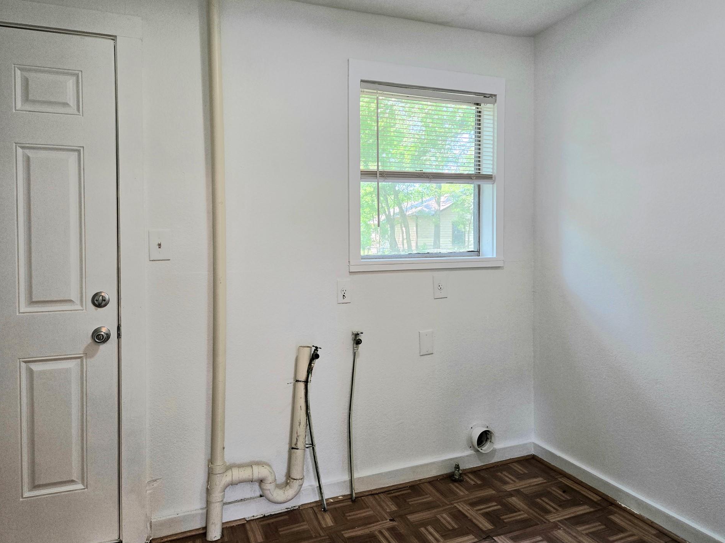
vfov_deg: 54.8
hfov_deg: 69.3
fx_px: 524
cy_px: 252
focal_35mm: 25
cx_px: 380
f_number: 1.8
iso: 200
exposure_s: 1/120
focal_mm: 5.4
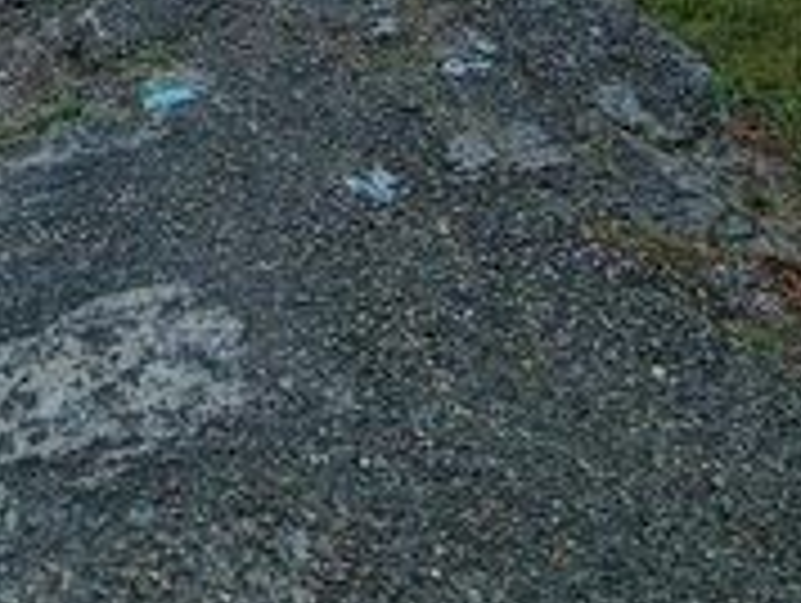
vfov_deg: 19.3
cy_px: -551
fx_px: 1182
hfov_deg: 35.8
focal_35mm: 51
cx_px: 126
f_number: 2.2
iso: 64
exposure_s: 1/842
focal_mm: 2.2
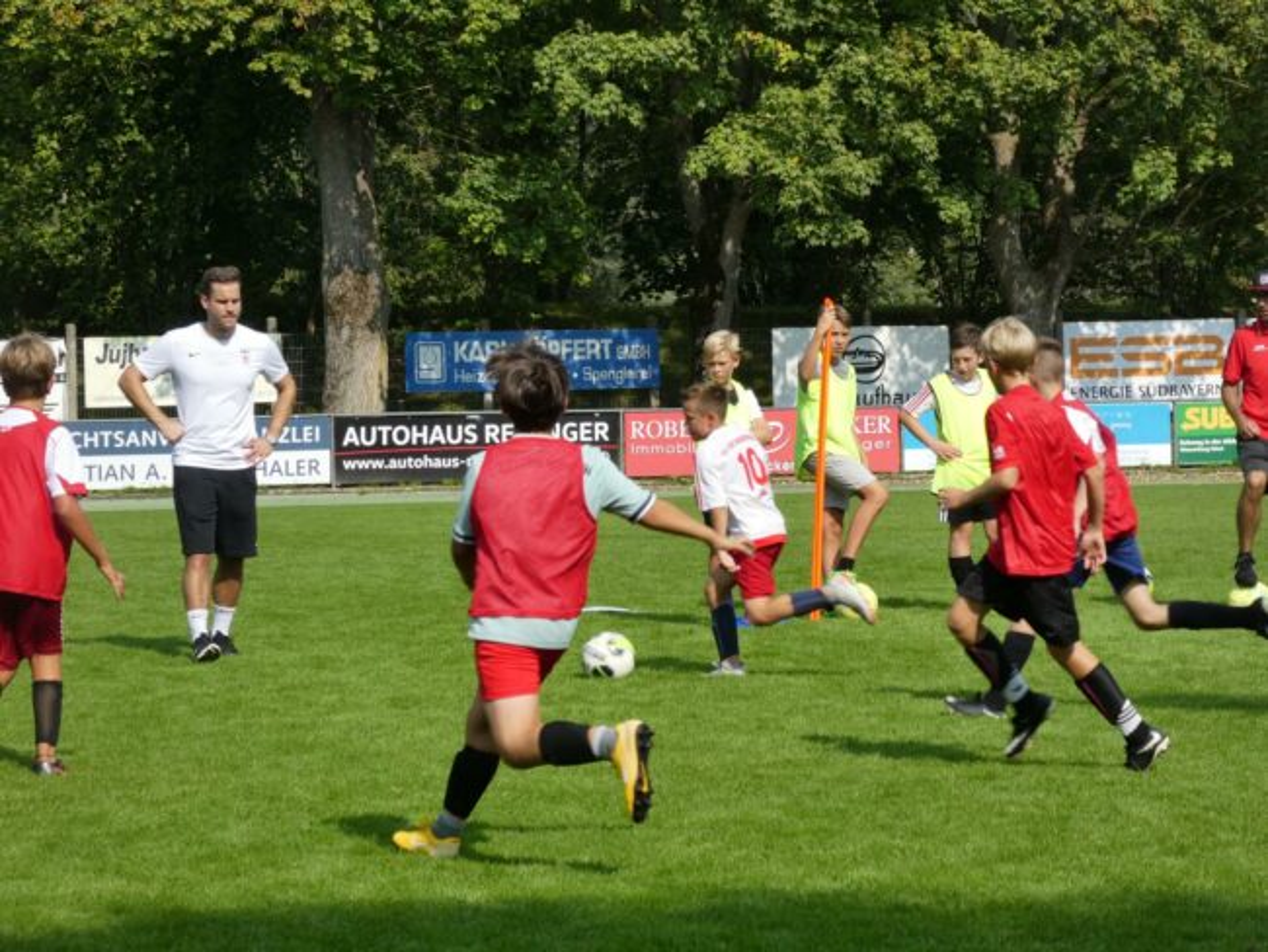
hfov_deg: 13.8
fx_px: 5240
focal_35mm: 143
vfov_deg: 10.4
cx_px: 634
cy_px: 476
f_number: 5.4
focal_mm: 25.6
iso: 80
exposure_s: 1/400
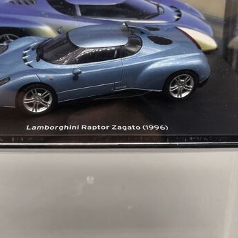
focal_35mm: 44
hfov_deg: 38.3
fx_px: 342
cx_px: 111
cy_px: 72
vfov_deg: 37.8
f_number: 1.8
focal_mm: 3.95
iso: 64
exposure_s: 1/100
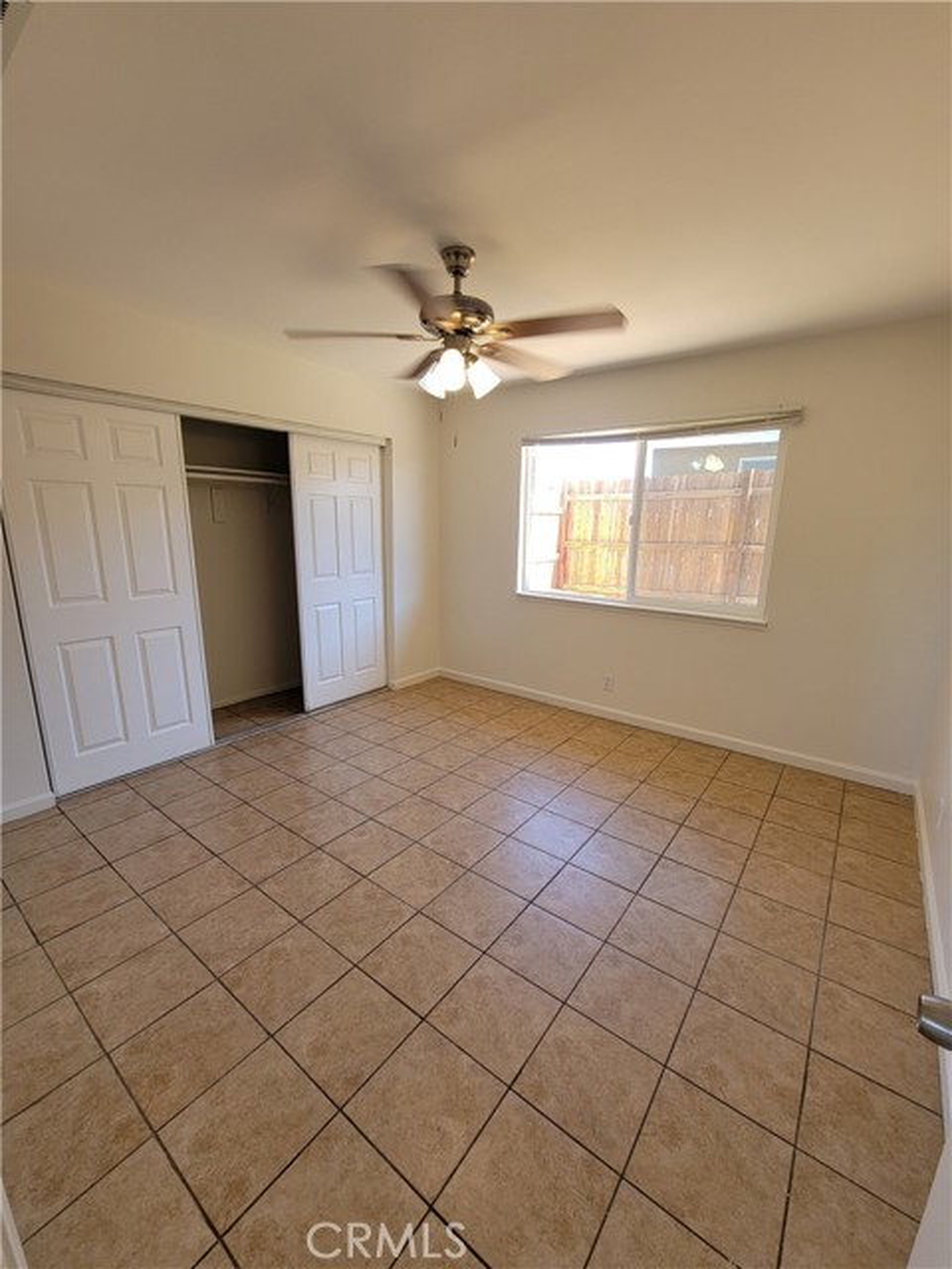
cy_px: 634
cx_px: 476
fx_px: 477
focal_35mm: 13
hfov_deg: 89.9
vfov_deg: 106.2
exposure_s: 1/60
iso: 64
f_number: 2.2
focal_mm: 2.2
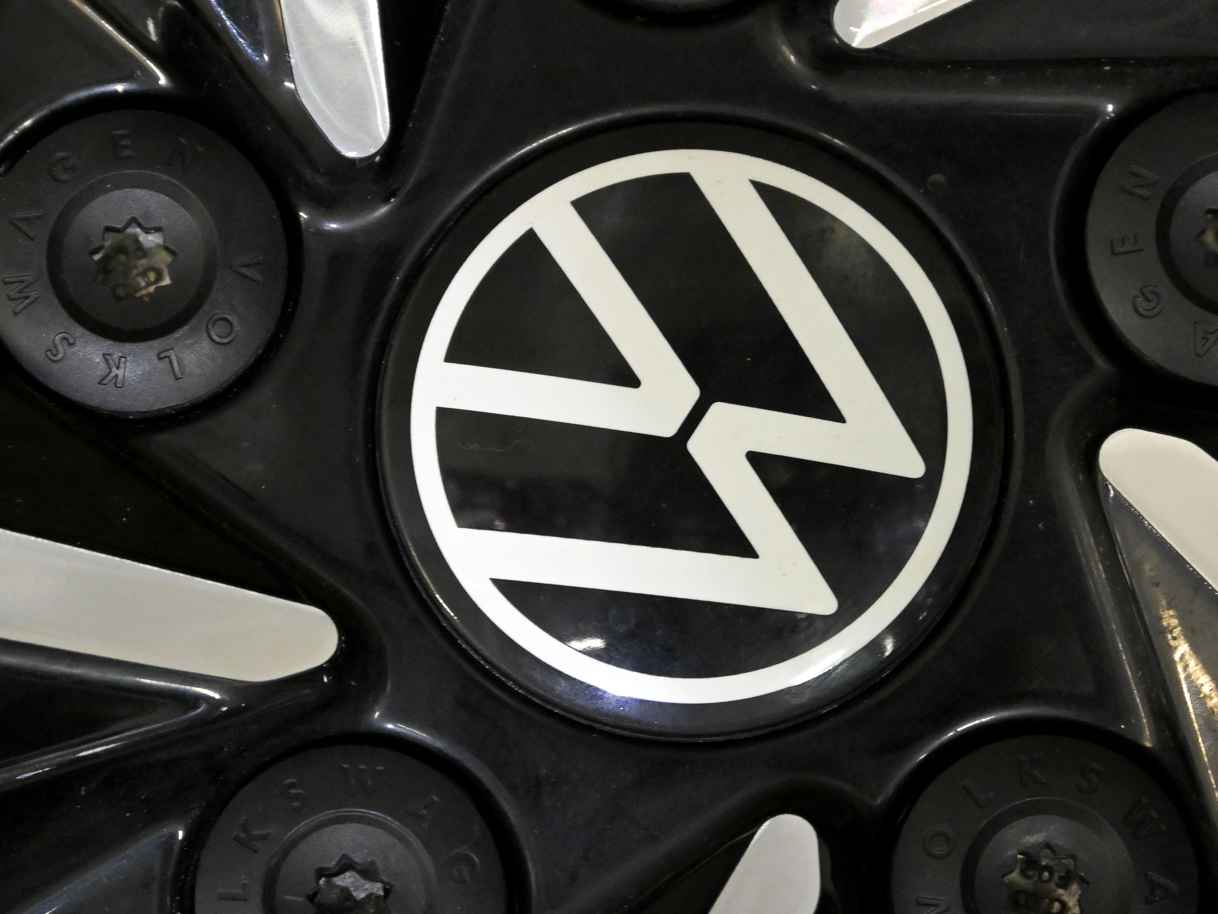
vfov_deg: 5.5
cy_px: 374
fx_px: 9488
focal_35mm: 270
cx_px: 787
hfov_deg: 7.3
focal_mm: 135
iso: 8000
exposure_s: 1/50
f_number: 6.3
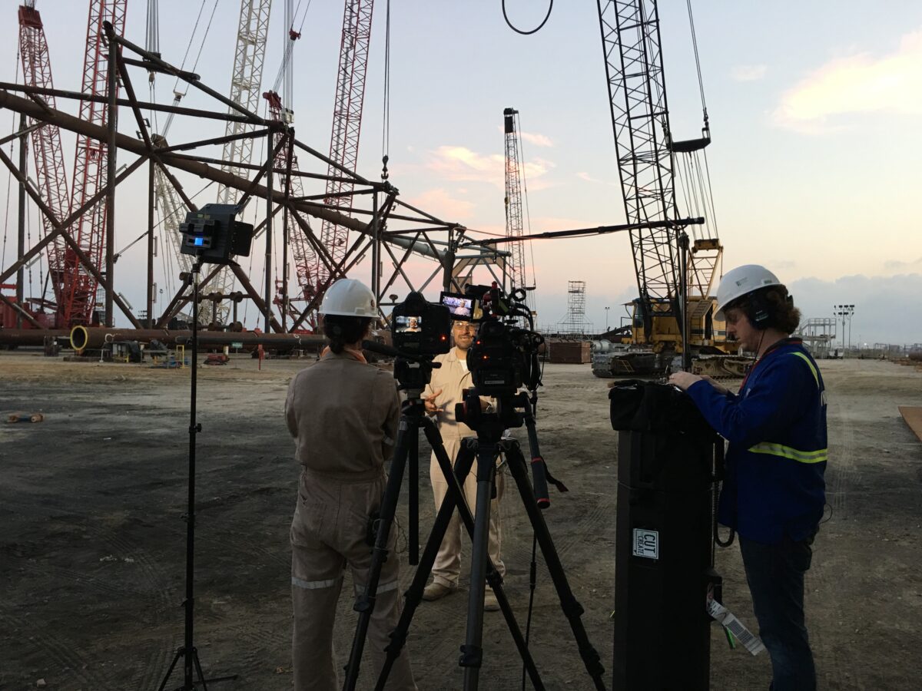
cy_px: 346
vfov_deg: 48.2
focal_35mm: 29
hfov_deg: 61.7
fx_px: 772
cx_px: 461
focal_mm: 4.15
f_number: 2.2
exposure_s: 1/15
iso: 40
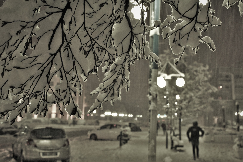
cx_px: 122
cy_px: 81
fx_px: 345
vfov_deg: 26.5
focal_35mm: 51
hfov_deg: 38.8
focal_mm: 34
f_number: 5
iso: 360
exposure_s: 1/8
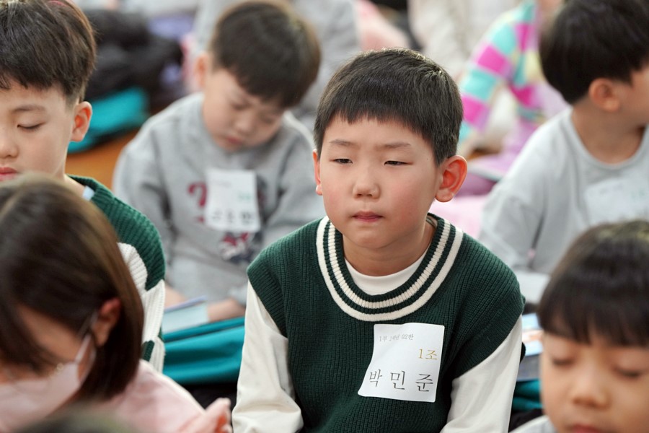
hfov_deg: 14.7
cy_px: 216
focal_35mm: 140
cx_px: 324
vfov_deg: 9.8
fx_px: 2524
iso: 2000
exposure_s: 1/160
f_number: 4
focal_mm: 140
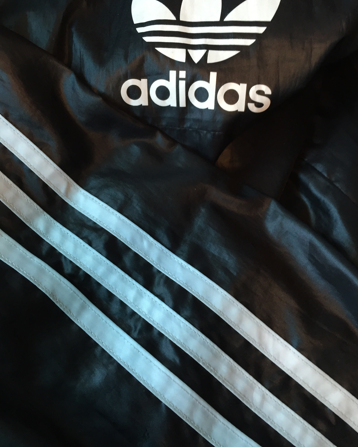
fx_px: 411
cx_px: 176
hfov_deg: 47.1
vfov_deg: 57.1
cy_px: 203
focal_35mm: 31
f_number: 2.2
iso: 125
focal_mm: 4.15
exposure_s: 1/33
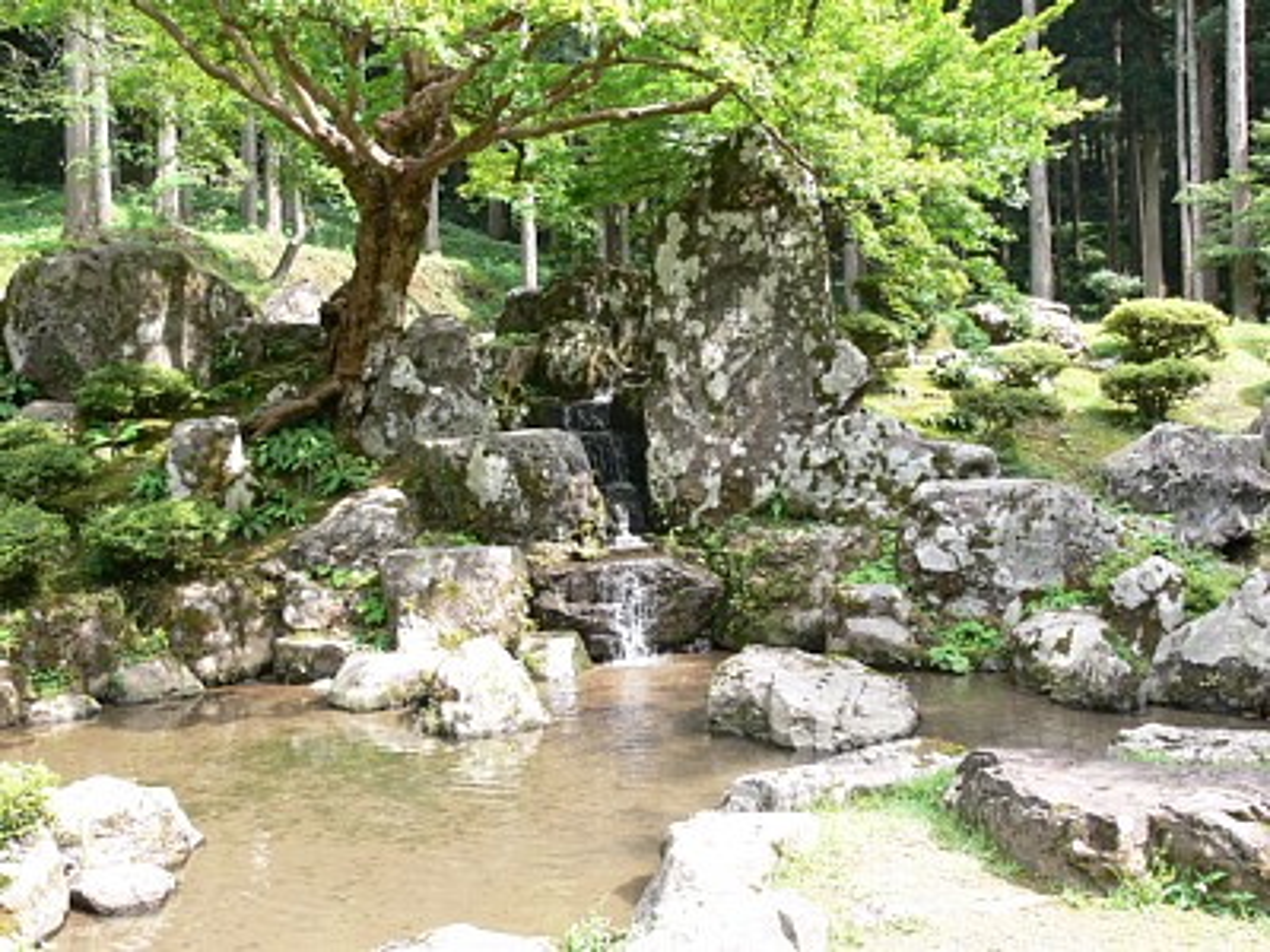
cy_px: 476
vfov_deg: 40.7
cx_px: 635
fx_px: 1284
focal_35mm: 35
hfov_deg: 52.6
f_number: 4
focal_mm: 7.4
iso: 80
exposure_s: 1/60
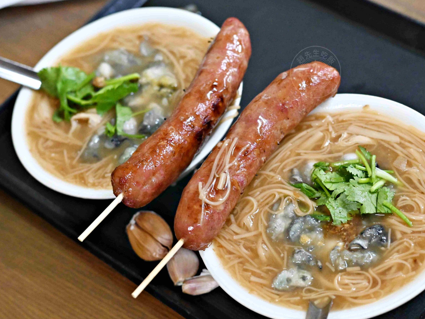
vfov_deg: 16.2
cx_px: 223
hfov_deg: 21.5
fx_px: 1117
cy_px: 173
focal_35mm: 91
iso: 4000
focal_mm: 50
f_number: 3.2
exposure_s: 1/200
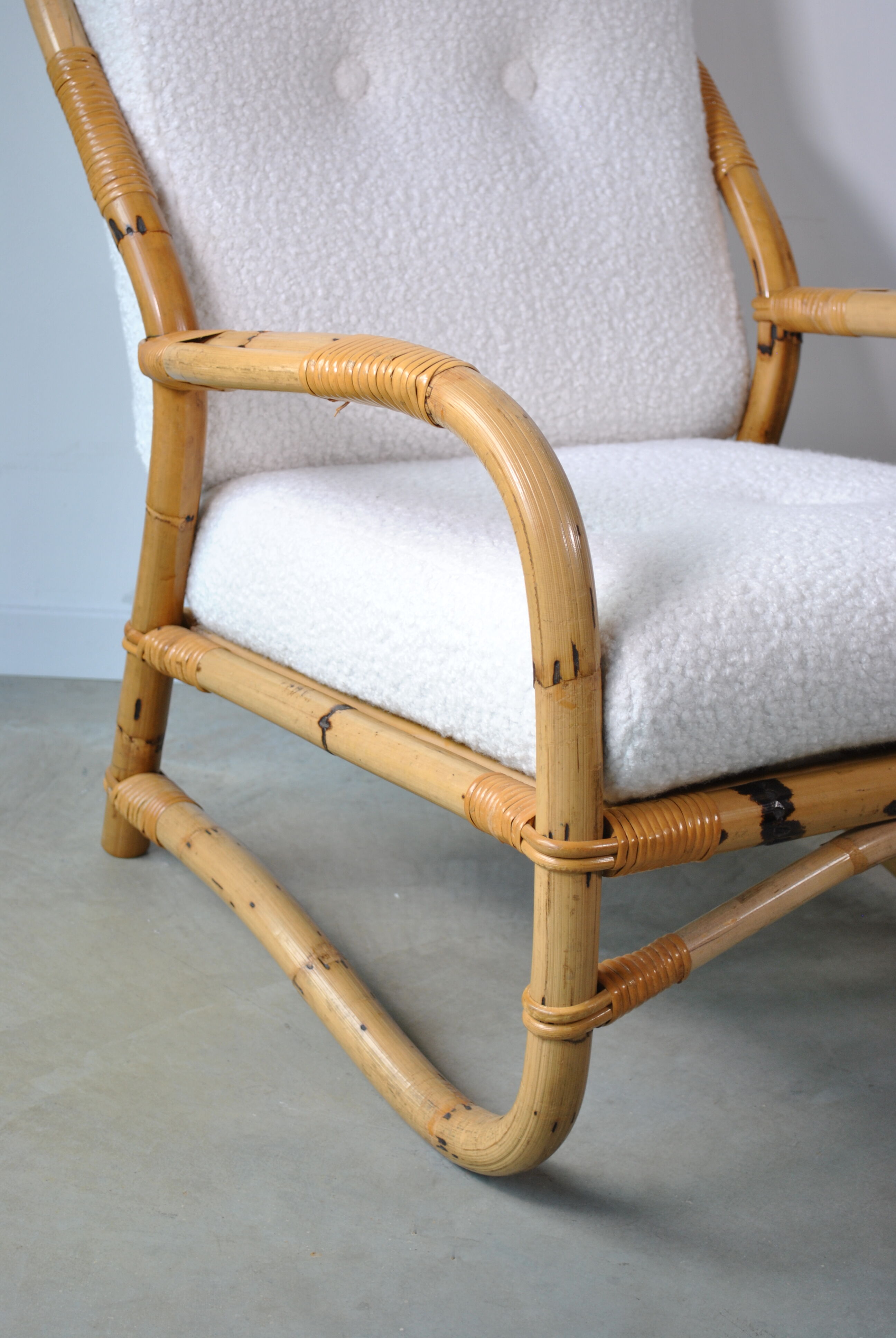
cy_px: 669
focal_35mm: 68
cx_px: 448
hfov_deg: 20.2
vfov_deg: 29.8
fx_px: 2513
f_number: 5.3
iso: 200
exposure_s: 1/50
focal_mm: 45
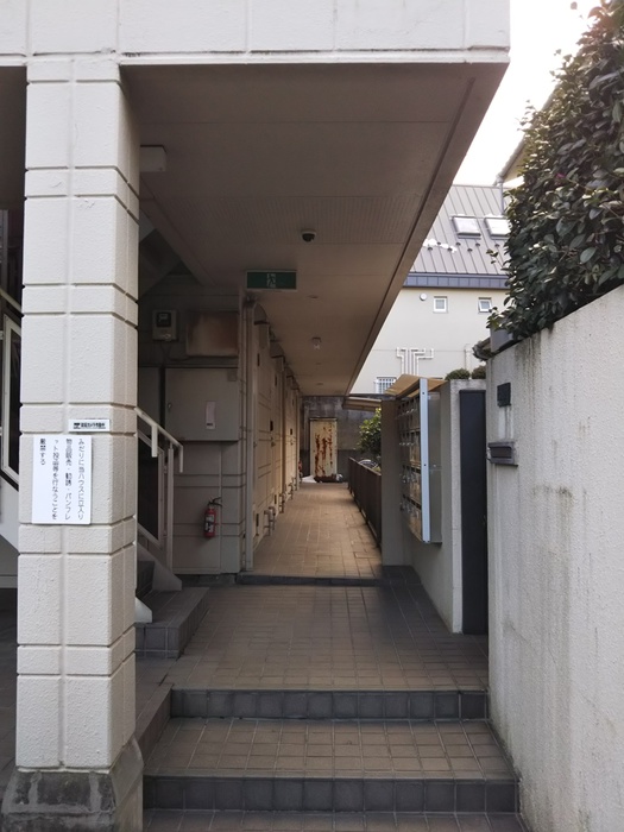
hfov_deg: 46.8
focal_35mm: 30
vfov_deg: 60.0
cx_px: 312
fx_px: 721
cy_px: 416
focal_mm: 4
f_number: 2.2
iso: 32
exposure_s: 1/60
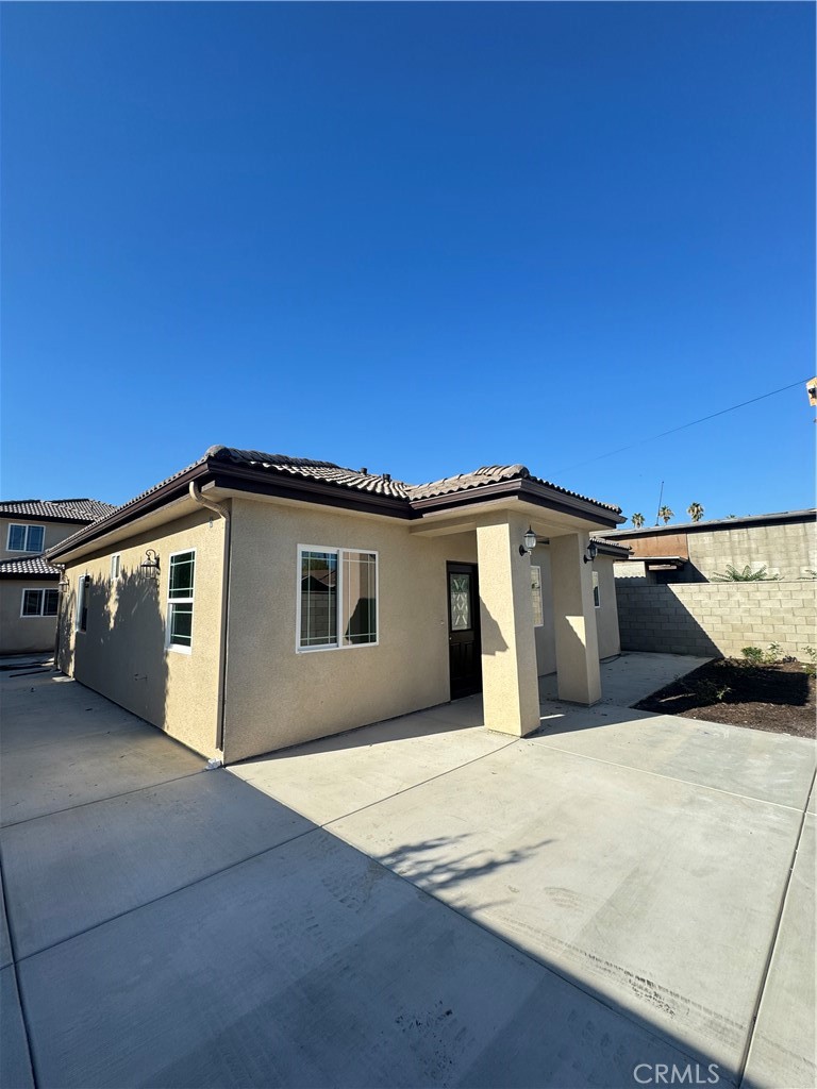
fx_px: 441
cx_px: 408
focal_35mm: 14
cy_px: 544
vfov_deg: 102.1
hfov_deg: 85.7
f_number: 2.2
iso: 50
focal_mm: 2.22
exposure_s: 1/1094
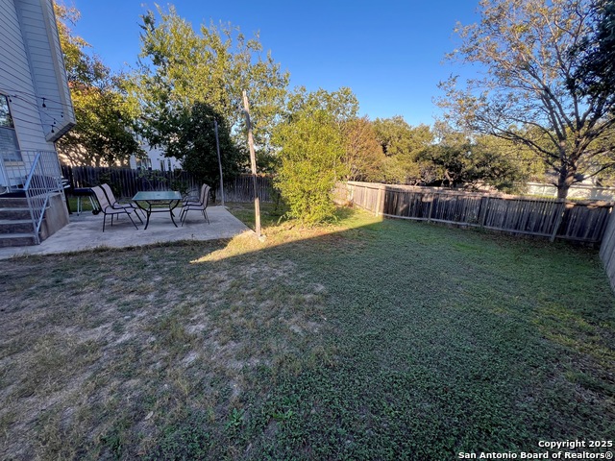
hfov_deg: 106.2
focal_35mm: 13
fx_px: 231
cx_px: 308
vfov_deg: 89.9
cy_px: 230
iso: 32
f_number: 1.8
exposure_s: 1/305
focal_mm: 1.57
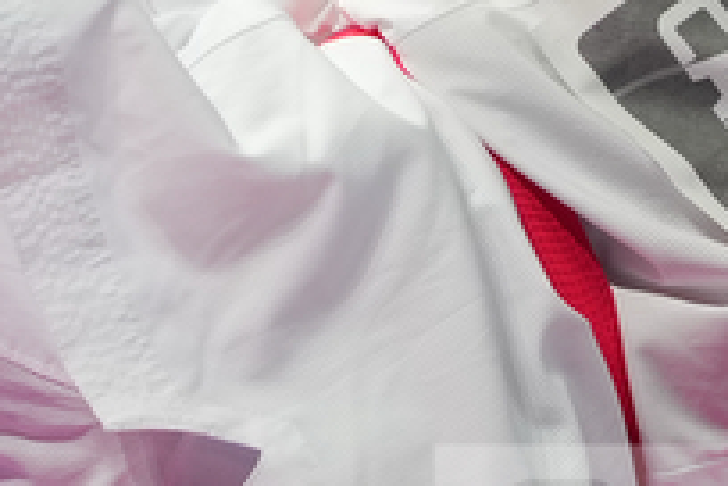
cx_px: -250
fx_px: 24548
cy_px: 700
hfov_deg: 1.7
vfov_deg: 1.1
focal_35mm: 1214
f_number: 2.8
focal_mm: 155
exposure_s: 1/1000
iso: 640
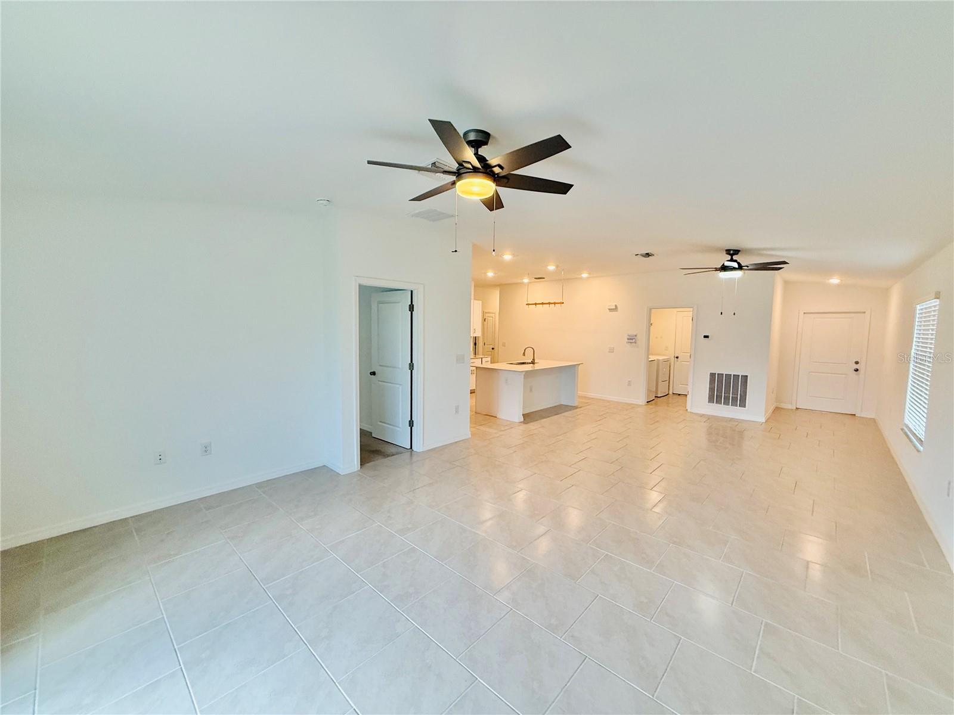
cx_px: 477
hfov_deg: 102.1
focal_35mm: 14
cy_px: 358
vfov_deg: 85.7
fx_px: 386
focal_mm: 2.22
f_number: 2.2
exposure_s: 1/120
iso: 250
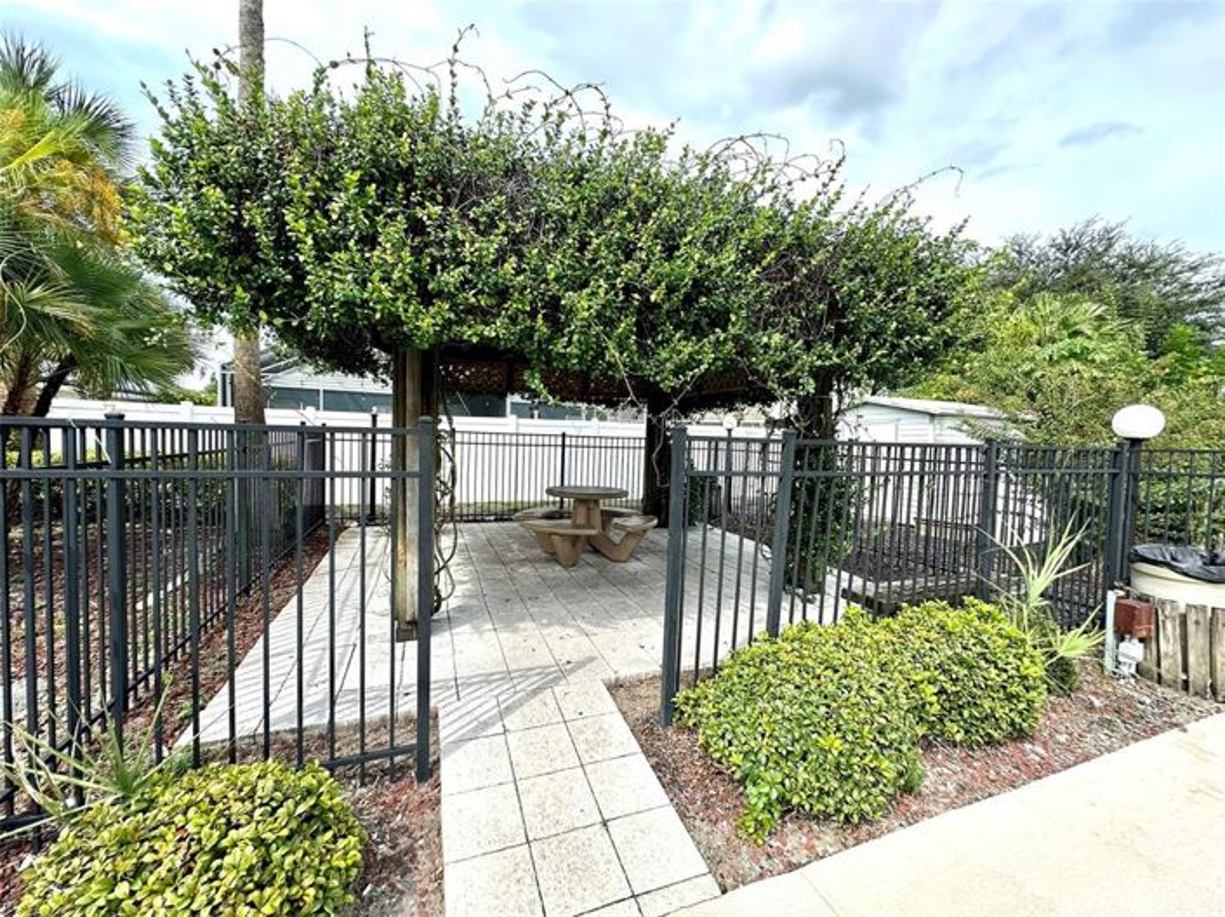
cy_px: 458
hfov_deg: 102.1
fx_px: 495
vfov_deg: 85.6
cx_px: 612
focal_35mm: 14
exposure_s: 1/796
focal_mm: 2.22
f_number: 2.2
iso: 40
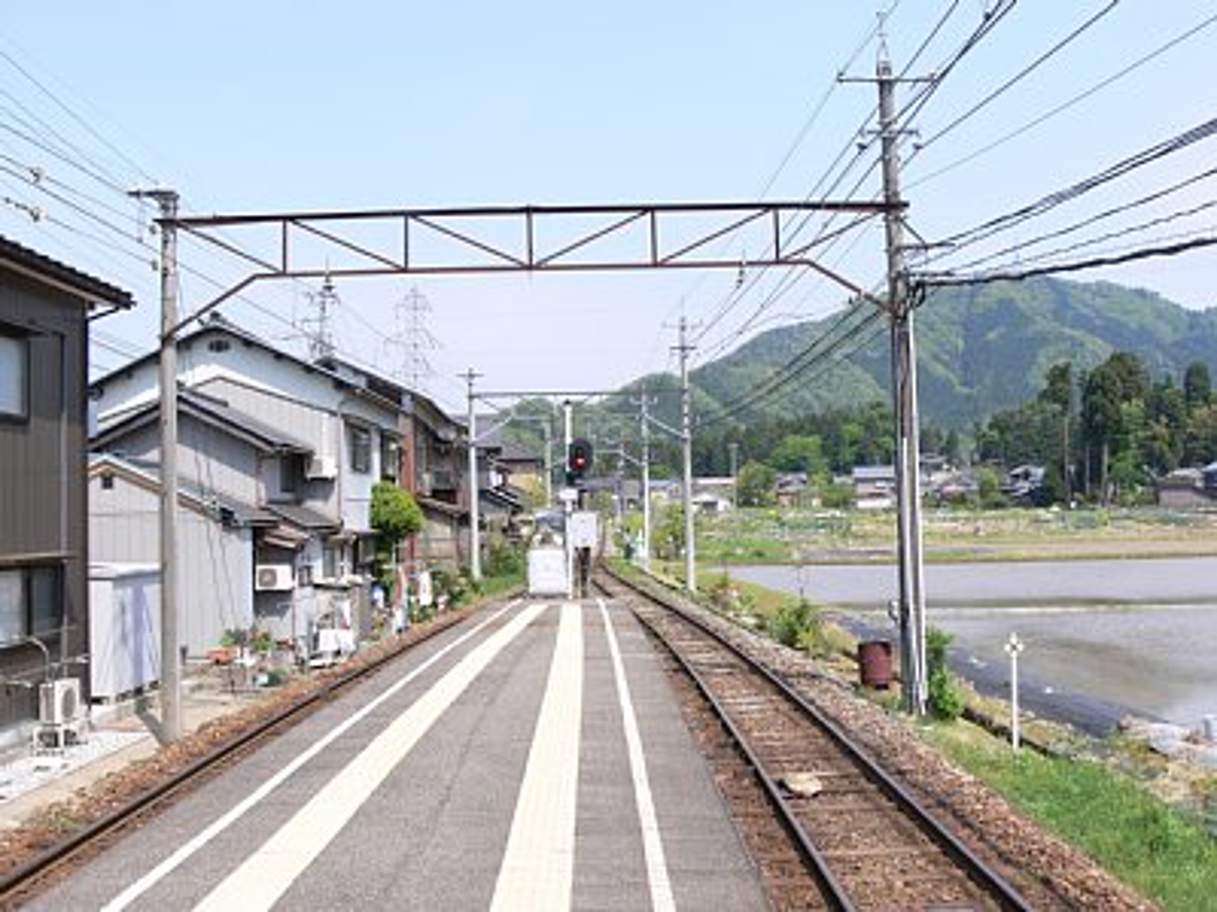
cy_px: 456
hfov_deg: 52.6
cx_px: 608
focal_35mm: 35
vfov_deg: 40.7
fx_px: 1231
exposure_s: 1/200
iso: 80
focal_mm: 7.4
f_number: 5.6
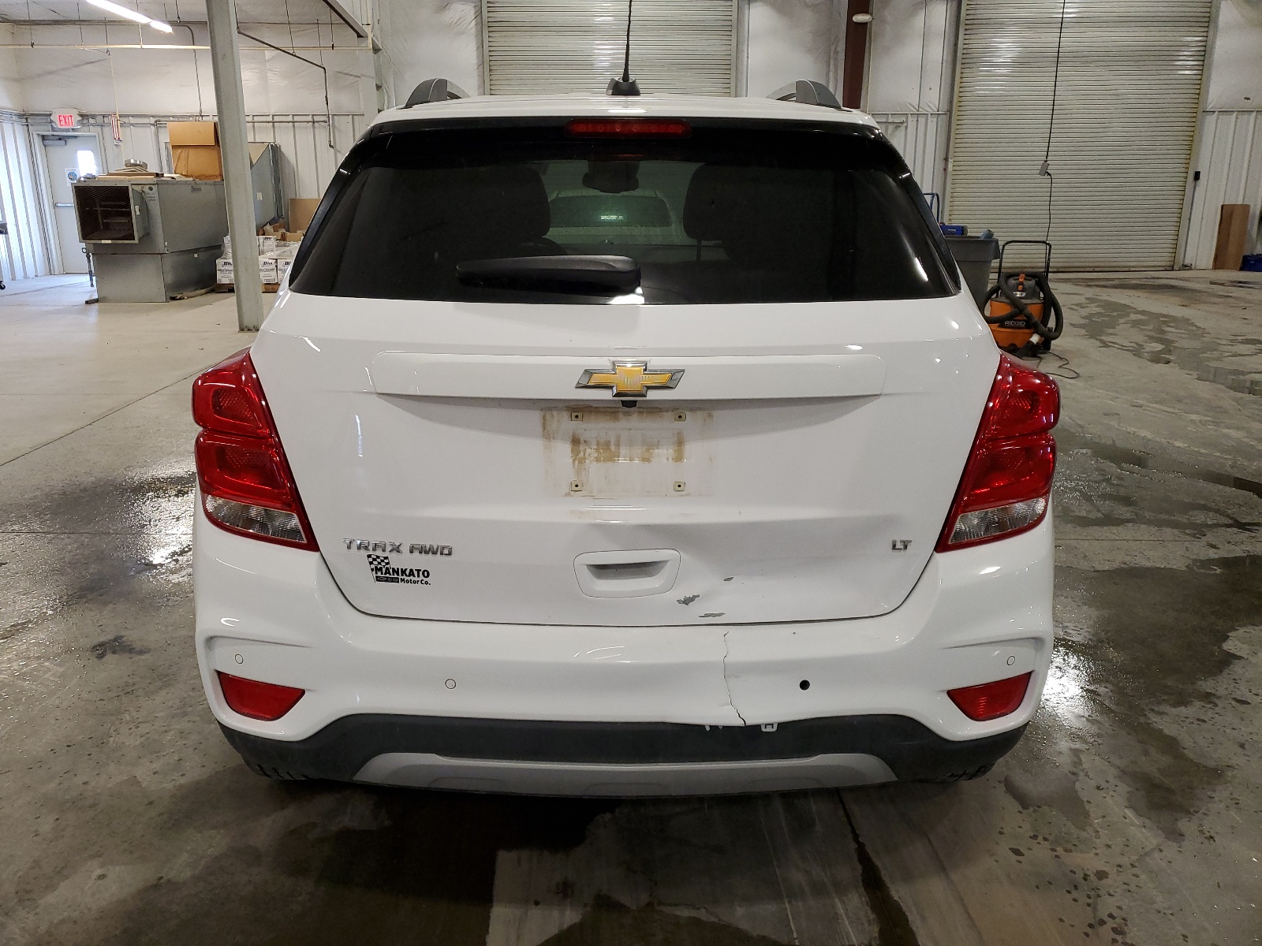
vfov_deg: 53.1
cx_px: 631
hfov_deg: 67.3
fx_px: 948
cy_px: 473
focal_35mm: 26
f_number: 1.5
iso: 139
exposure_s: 1/60.2
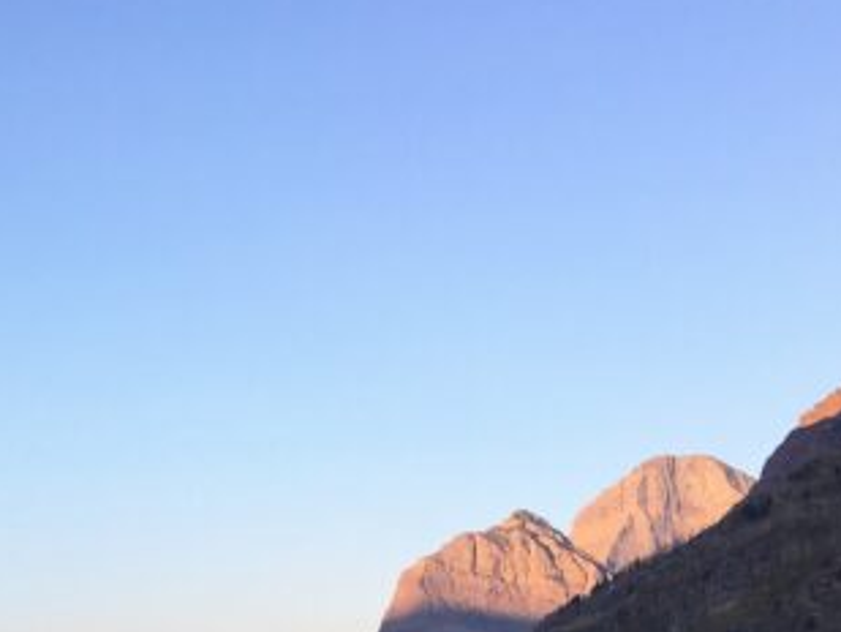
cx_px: -57
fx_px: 1750
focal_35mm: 72
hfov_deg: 25.3
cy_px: 725
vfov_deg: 19.4
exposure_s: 1/269
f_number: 2.2
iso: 32
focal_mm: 4.15
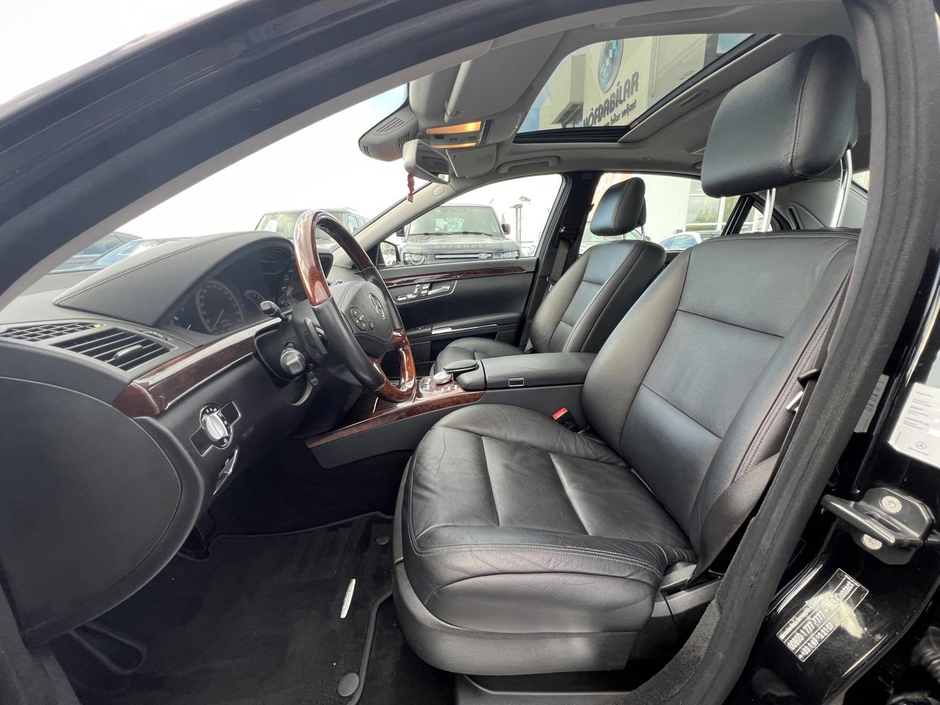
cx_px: 470
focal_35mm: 13
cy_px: 352
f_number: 1.8
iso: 50
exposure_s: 1/99
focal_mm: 1.57
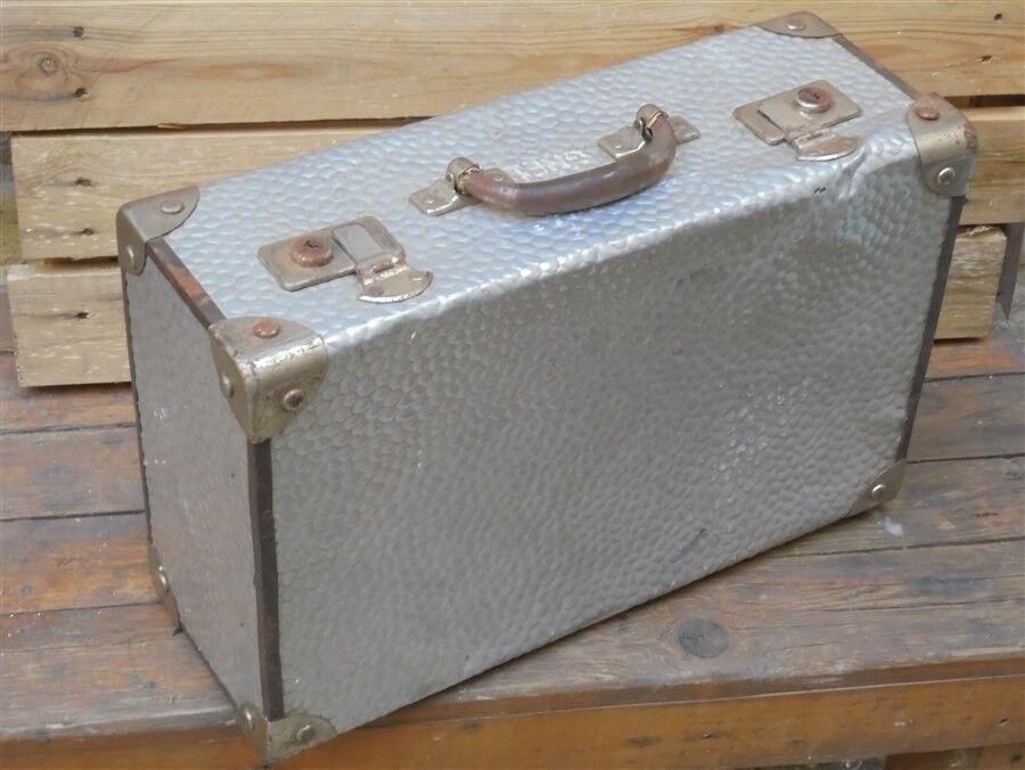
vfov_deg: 23.0
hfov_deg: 30.3
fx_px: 1896
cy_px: 385
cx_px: 512
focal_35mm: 64
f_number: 5.6
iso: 320
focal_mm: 11.5
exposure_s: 1/30
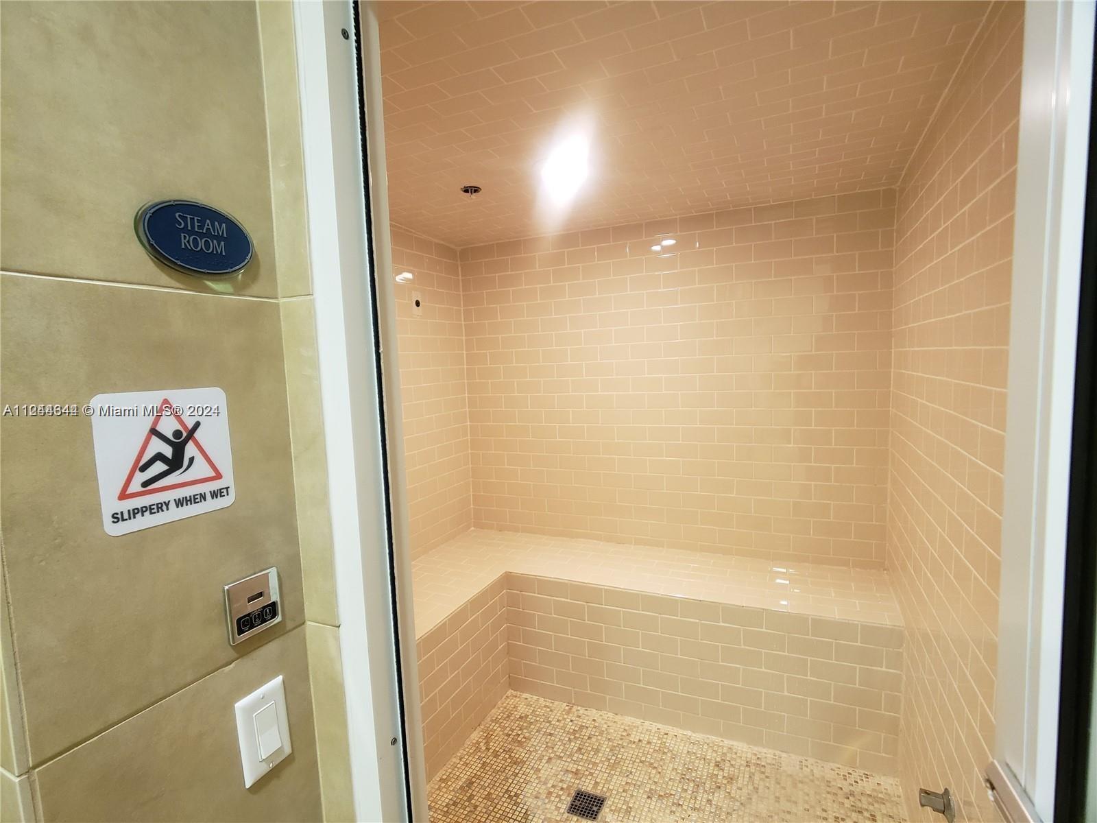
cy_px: 412
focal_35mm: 26
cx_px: 548
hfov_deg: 67.3
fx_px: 824
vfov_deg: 53.1
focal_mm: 4.3
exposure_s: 1/24
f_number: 1.5
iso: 250
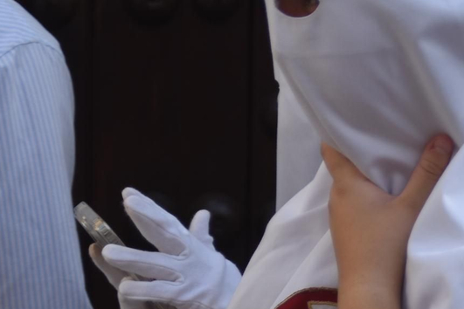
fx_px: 3029
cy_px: 18
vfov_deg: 5.8
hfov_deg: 8.8
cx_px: 338
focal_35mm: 235
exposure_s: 1/320
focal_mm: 78
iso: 100
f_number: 5.6
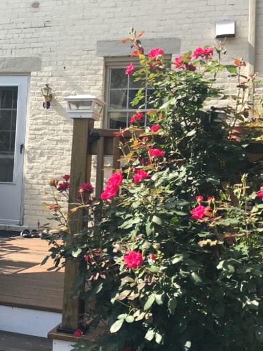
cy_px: 154
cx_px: 60
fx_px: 496
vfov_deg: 38.8
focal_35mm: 49
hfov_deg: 29.1
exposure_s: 1/833
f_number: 1.8
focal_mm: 3.99
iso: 20
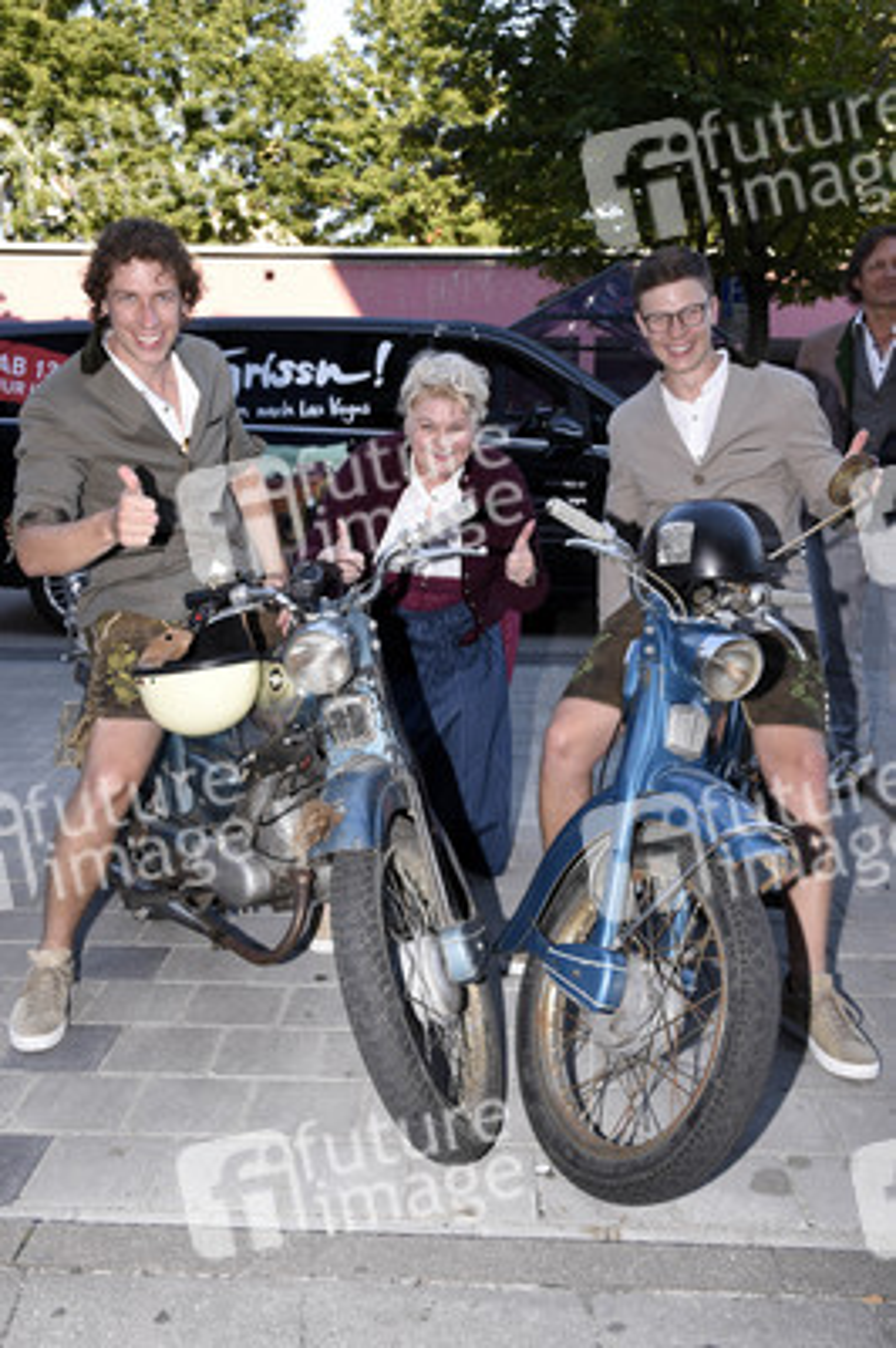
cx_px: 448
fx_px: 1197
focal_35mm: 32
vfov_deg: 58.8
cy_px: 674
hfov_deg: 41.0
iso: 500
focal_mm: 32
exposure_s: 1/160
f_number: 8
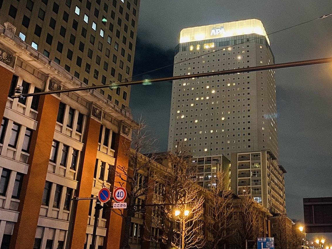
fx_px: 336
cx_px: 221
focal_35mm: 35
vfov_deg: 40.6
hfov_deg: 51.7
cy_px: 104
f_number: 1.8
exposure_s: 1/10
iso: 500
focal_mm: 4.25
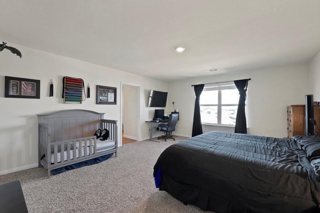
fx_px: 124
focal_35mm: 14
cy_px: 109
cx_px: 160
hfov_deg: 104.3
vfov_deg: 81.2
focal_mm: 12
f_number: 9
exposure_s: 1/4
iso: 640
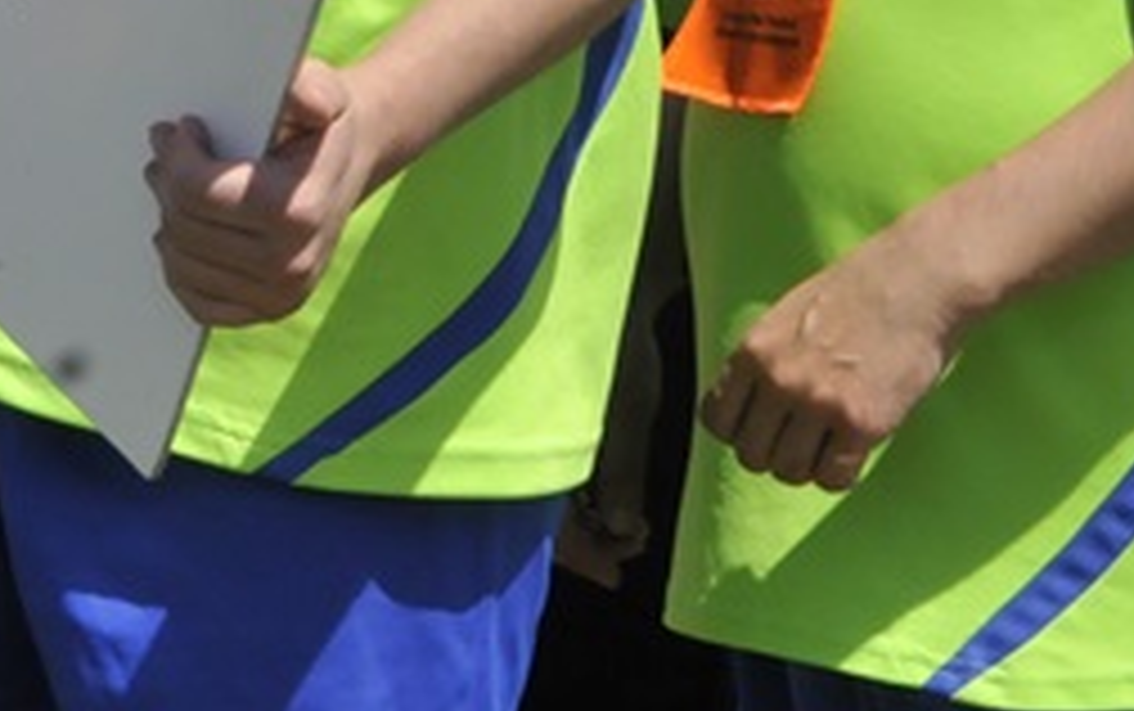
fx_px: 11600
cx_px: 482
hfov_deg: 5.6
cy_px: -526
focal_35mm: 375
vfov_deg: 3.5
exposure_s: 1/800
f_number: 14
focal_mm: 62
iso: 800
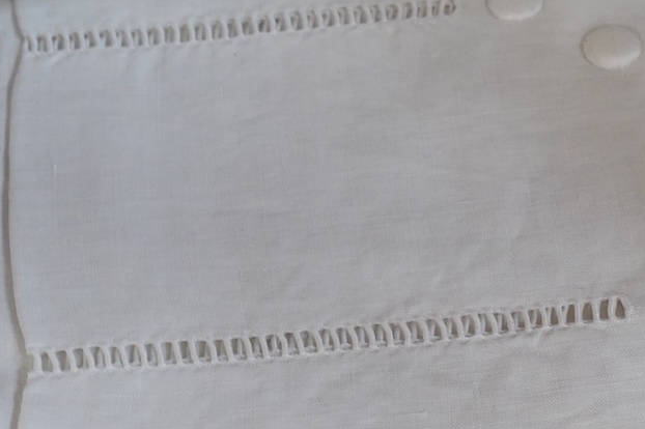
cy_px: 359
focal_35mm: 116
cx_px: 510
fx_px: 2077
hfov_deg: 17.5
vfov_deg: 11.7
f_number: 6.3
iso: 3200
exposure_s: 1/100
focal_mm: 42
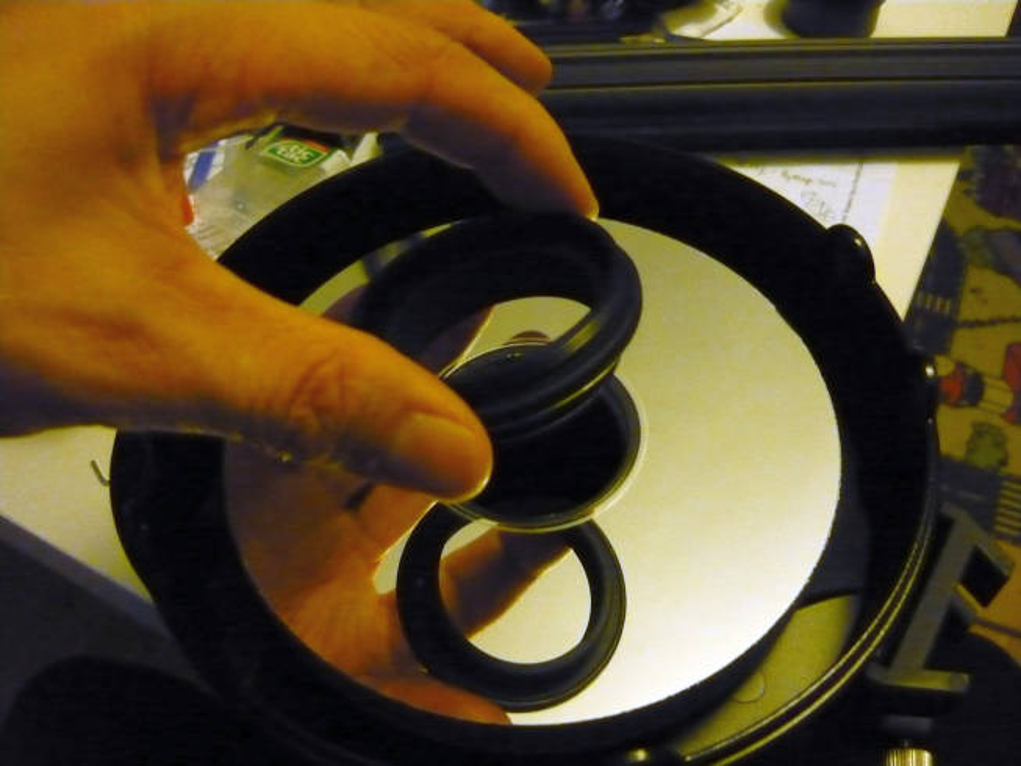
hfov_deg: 55.3
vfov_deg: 43.0
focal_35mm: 33
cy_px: 383
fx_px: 974
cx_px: 510
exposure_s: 1/40
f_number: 2.8
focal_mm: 5.5
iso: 1250
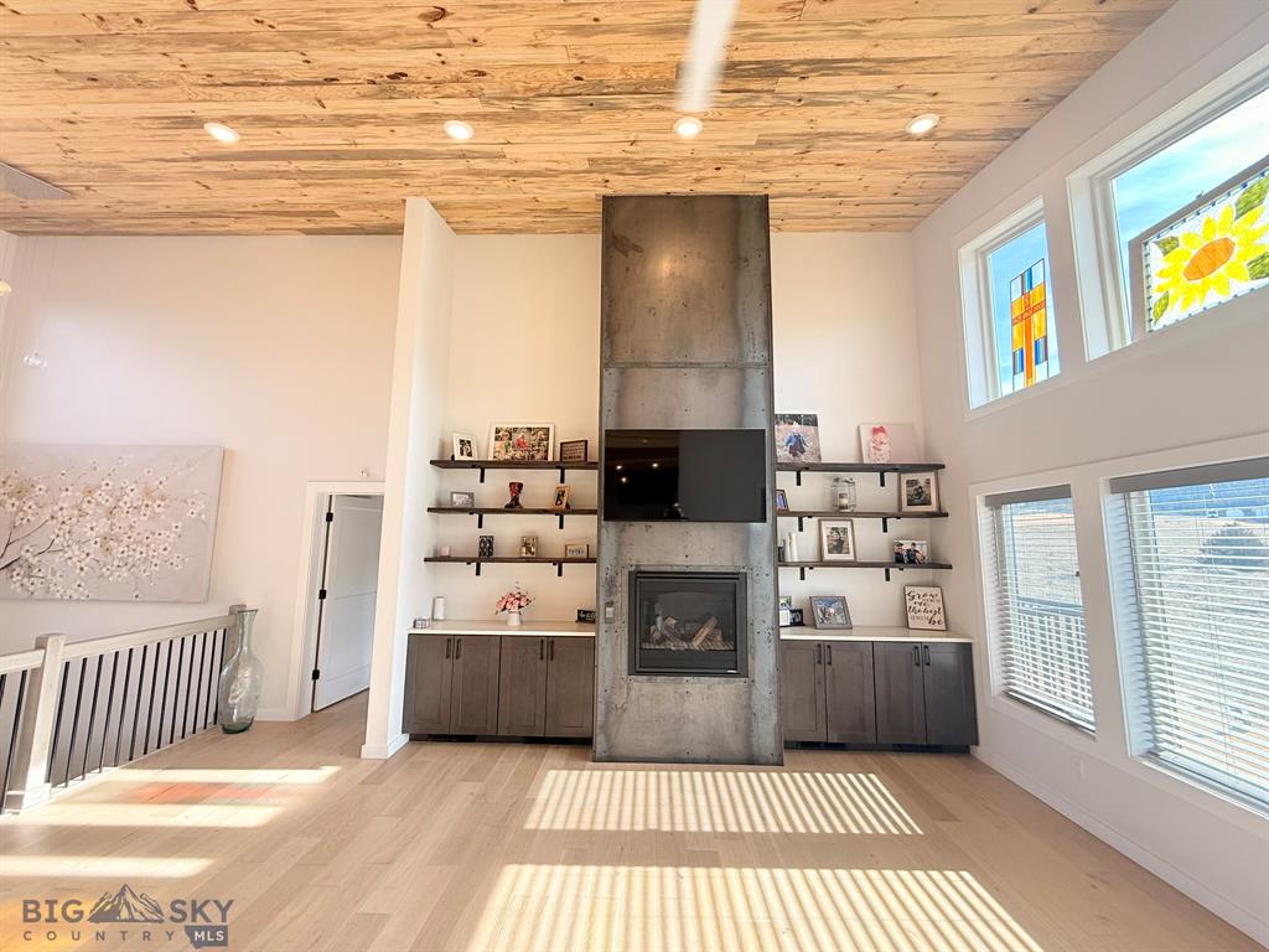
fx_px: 513
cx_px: 634
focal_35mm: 14
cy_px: 476
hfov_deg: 102.1
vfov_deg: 85.7
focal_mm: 2.22
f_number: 2.2
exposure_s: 1/120
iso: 64
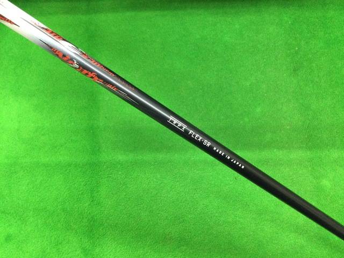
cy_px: 129
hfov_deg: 58.4
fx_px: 308
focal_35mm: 31
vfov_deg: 45.4
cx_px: 172
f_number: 2.4
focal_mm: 3.3
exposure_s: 1/24
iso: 200
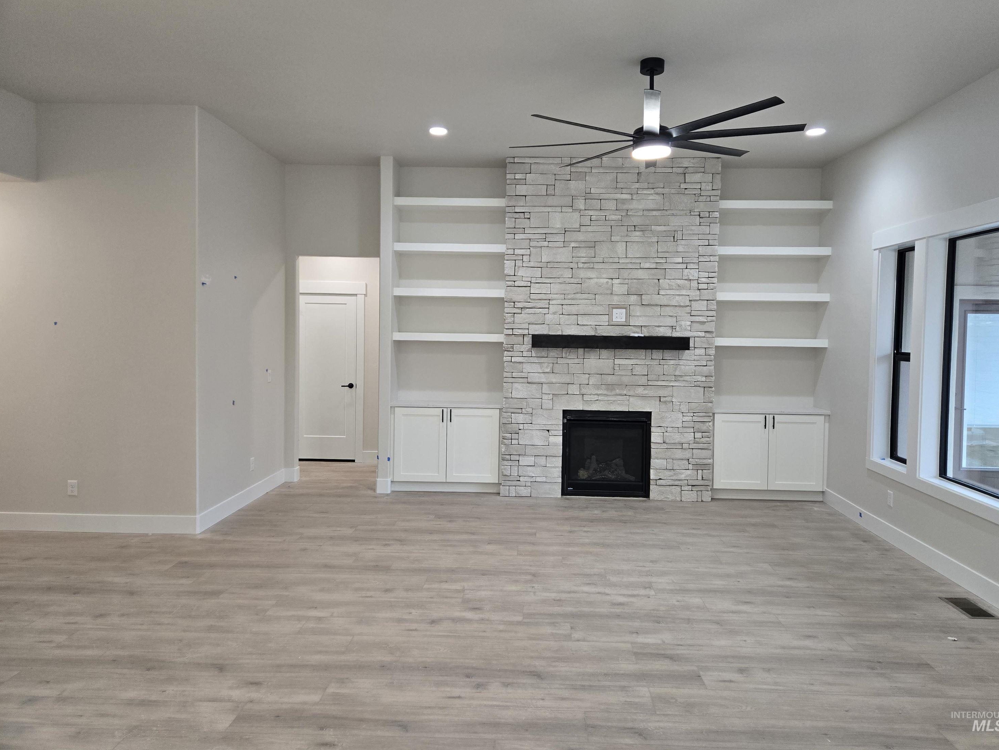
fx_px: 693
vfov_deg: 56.8
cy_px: 359
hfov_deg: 71.6
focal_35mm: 24
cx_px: 508
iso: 200
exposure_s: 1/120
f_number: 1.8
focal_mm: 5.4
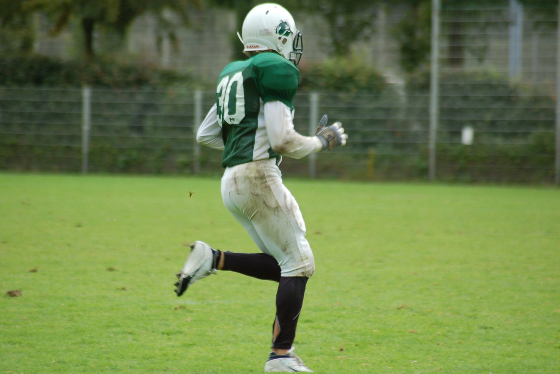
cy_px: 187
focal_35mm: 295
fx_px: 4581
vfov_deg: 4.7
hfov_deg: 7.0
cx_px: 278
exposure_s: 1/500
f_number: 5
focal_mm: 195
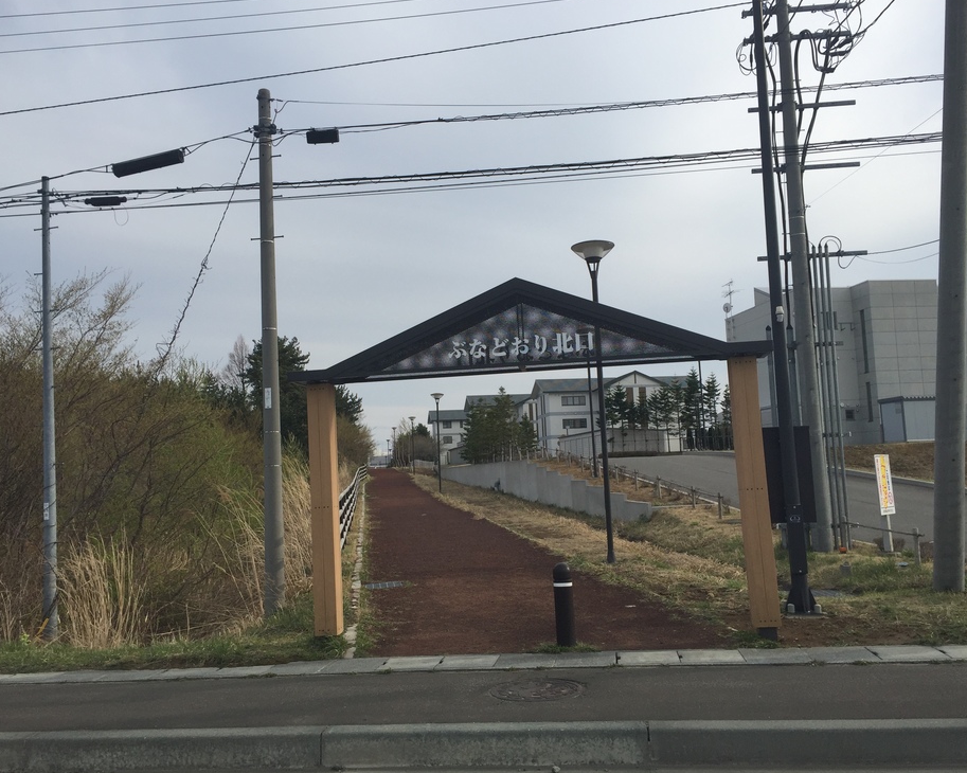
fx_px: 887
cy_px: 383
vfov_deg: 47.1
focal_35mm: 31
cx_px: 470
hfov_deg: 57.2
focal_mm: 4.15
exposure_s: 1/1883
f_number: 2.2
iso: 32
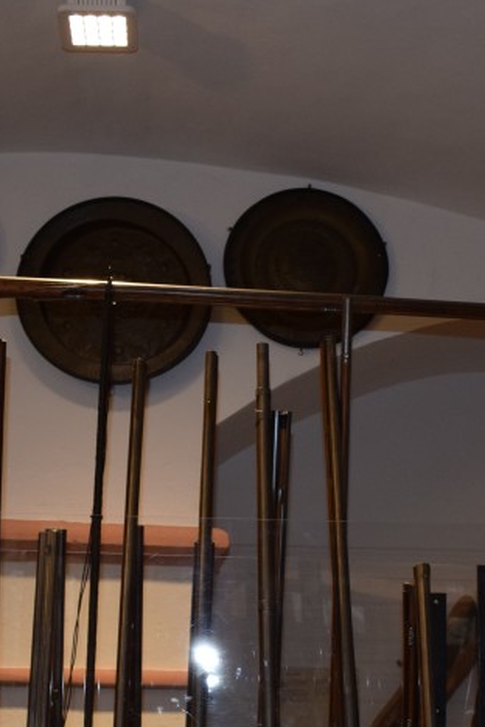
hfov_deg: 22.8
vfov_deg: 33.7
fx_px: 1192
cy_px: 463
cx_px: 350
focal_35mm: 59
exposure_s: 1/80
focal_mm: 18
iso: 800
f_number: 4.5
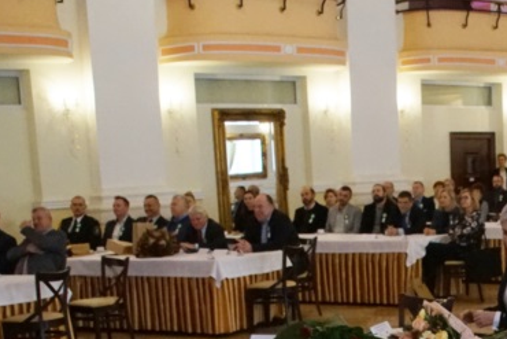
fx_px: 1028
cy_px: 412
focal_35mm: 73
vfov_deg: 17.7
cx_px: 496
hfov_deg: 26.4
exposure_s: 1/160
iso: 3200
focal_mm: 18
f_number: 3.5
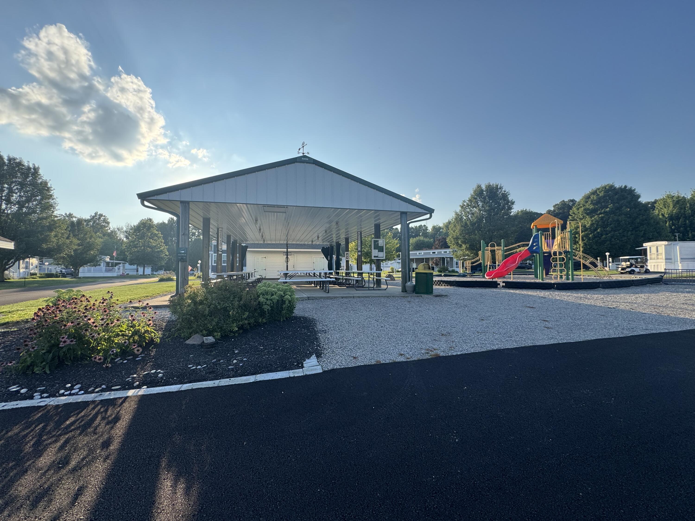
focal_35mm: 14
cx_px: 348
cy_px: 260
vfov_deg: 85.7
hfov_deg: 102.1
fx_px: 281
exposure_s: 1/756
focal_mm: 2.22
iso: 40
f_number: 2.2
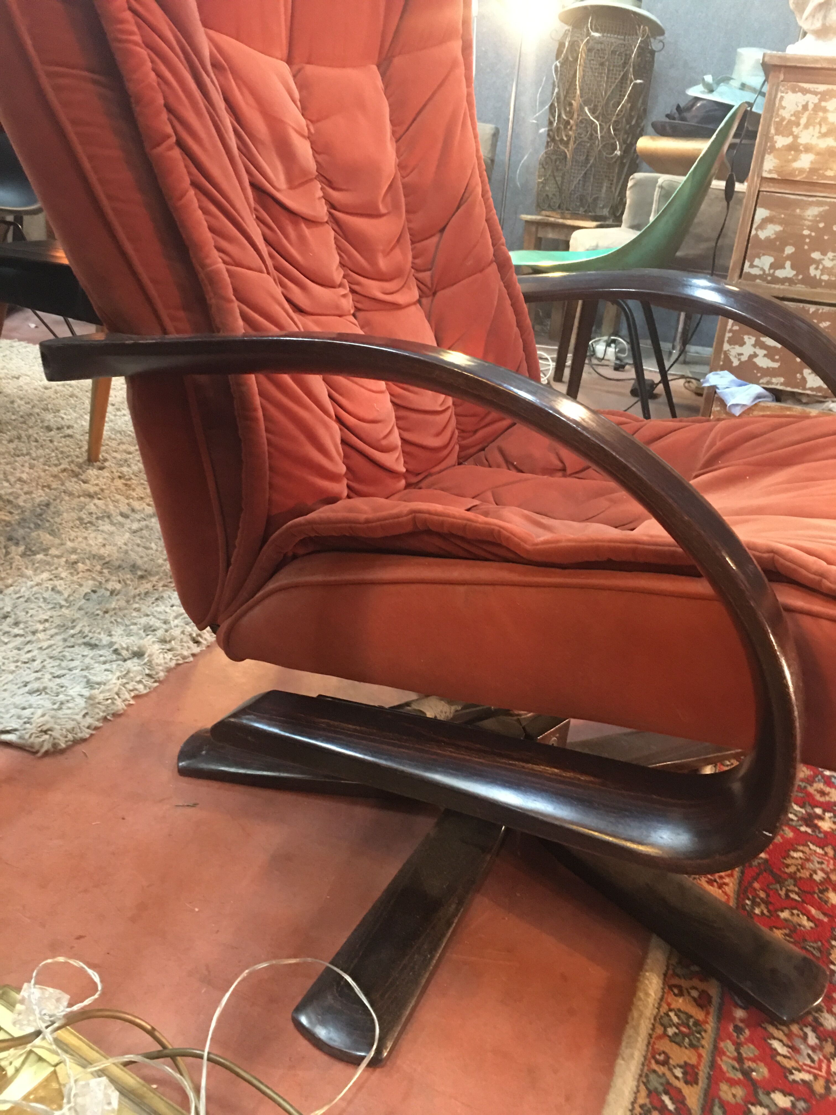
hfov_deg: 48.2
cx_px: 418
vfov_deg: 61.7
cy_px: 558
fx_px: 934
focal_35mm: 29
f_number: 2.2
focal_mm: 4.15
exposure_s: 1/8
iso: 160
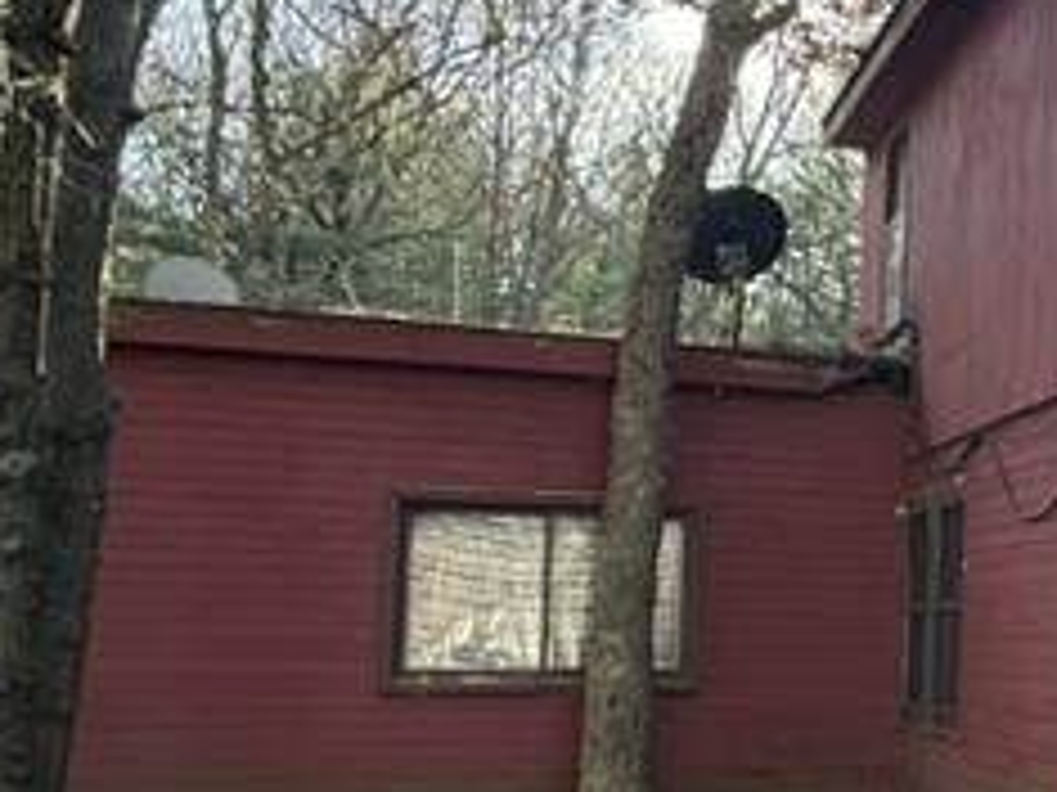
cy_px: 549
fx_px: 1862
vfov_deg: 23.9
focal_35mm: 61
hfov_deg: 24.3
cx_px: 1615
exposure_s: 1/99
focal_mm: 2.22
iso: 80
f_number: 2.2
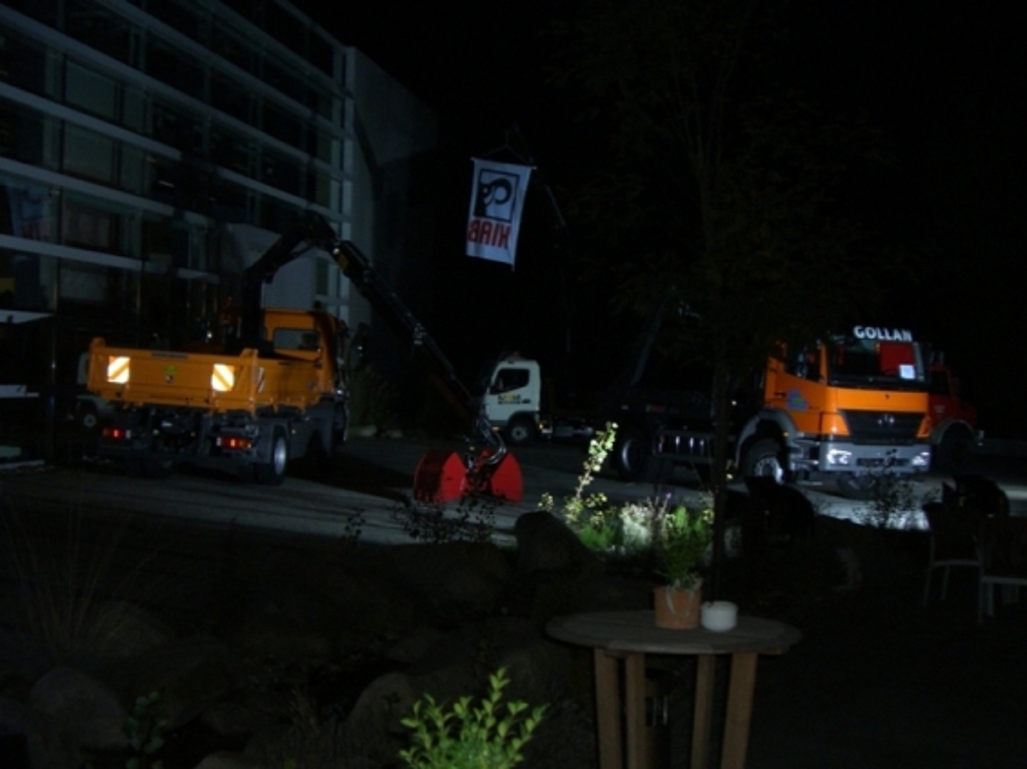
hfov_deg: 35.0
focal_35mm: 55
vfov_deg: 26.5
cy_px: 384
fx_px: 1631
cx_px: 514
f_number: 3.3
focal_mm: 9
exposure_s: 1/60
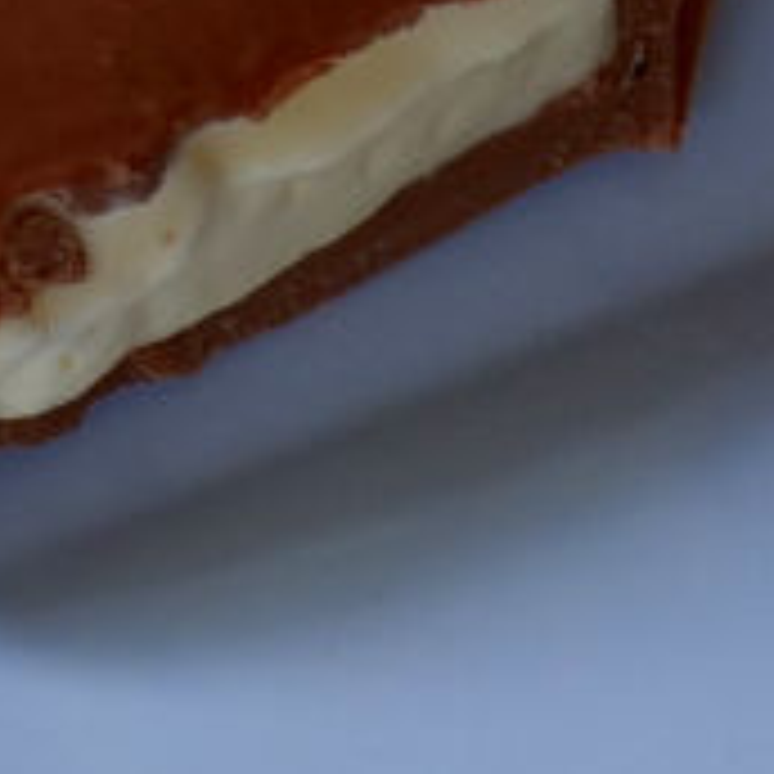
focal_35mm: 464
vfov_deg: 3.8
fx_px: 11738
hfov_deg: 3.8
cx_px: 58
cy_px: -567
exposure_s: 1/60
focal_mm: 49
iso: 1000
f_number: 9
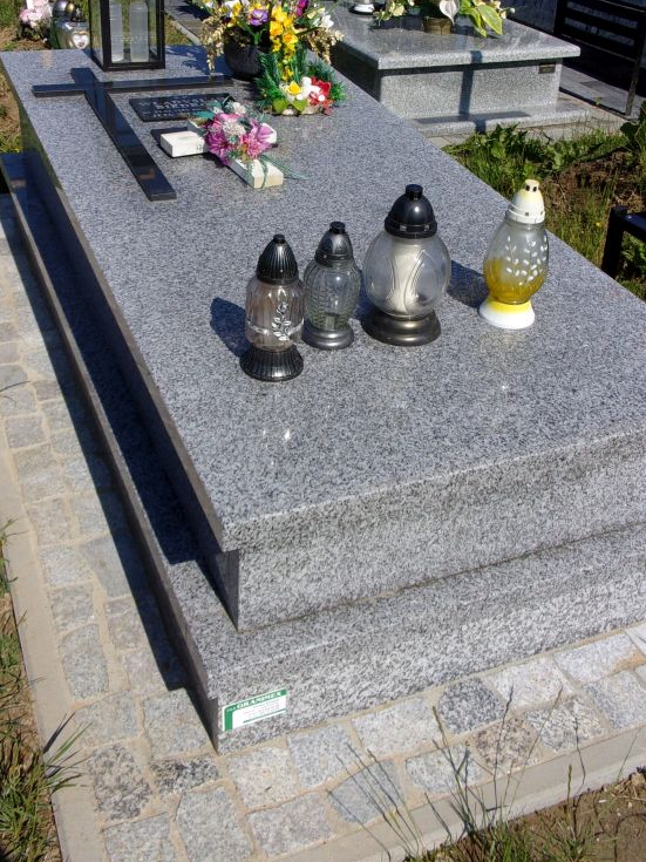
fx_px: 971
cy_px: 334
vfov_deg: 47.5
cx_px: 356
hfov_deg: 36.8
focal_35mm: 39
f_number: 10.8
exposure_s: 1/150
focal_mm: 5.1
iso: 80
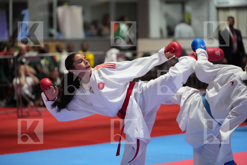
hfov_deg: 14.1
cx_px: 124
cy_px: 82
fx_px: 1002
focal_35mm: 146
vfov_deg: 9.4
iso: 10000
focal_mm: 146
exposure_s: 1/800
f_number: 2.8
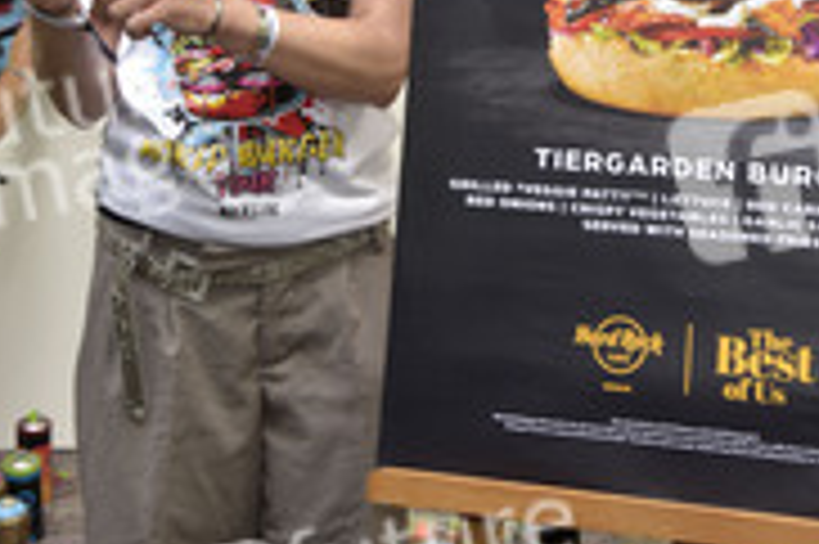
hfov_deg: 26.3
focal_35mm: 77
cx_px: 490
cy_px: -67
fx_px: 1750
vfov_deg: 17.1
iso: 160
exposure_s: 1/60
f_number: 4.5
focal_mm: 35
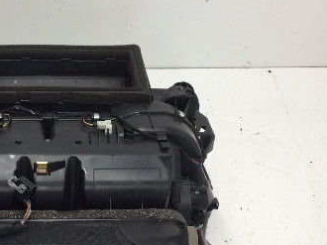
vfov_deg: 23.6
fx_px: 585
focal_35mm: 62
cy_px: 154
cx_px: 61
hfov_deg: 30.4
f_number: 2.4
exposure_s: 1/30
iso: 32
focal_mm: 3.3
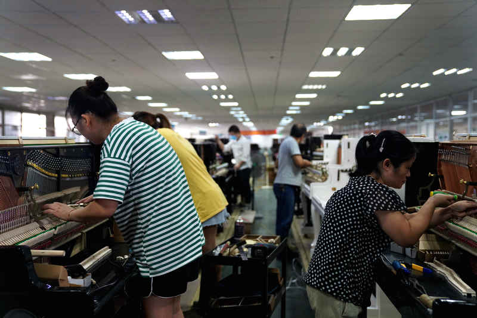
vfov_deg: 34.2
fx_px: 517
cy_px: 159
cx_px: 238
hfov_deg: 49.6
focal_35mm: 39
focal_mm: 39
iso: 1600
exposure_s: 1/160
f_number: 2.8
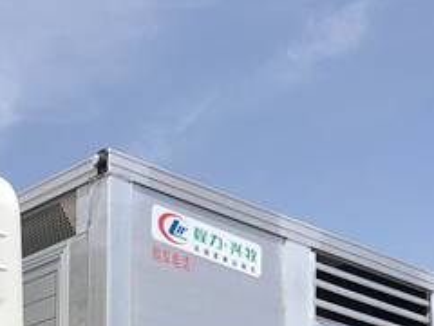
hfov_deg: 18.6
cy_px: 492
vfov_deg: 13.3
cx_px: 103
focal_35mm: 105
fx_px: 1316
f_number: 1.8
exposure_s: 1/2825
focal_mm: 4
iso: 20
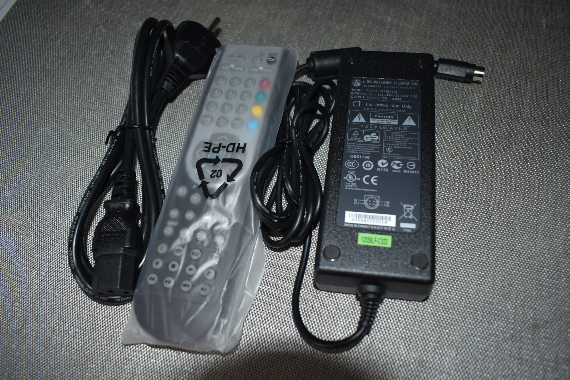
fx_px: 427
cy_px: 190
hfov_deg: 67.4
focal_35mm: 27
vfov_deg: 47.9
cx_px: 285
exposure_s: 1/30
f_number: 3.5
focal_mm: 18
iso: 180
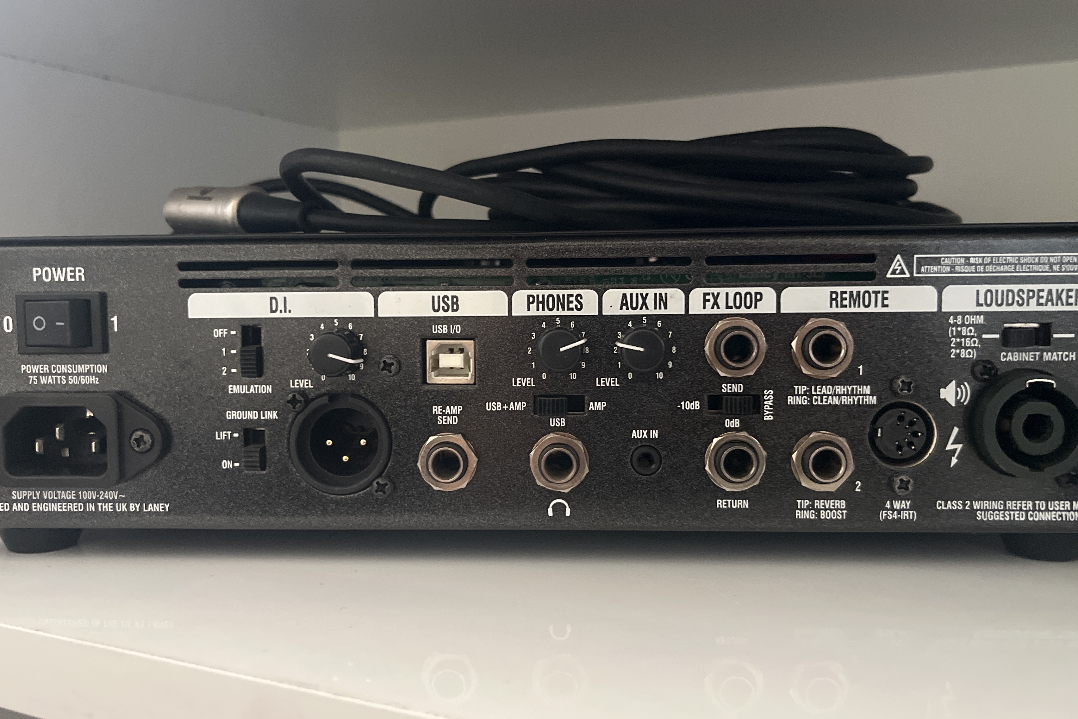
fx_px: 958
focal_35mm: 32
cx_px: 536
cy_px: 358
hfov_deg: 58.7
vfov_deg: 41.1
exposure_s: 1/39
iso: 640
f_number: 1.6
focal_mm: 5.1
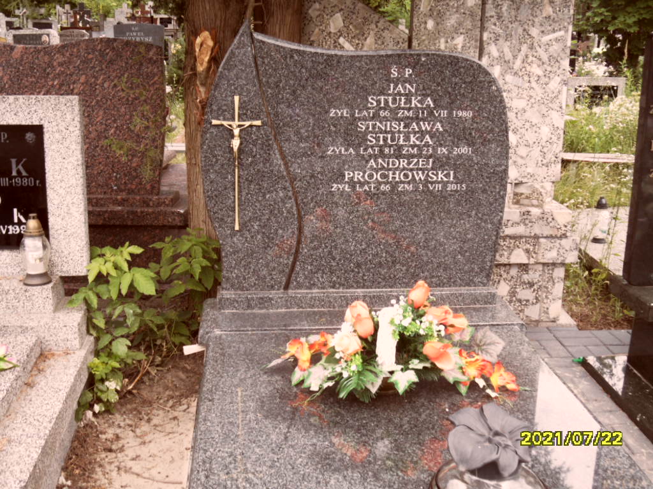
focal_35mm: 40
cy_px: 244
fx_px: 755
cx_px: 326
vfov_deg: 36.0
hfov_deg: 46.8
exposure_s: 1/125
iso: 80
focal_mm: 6.5
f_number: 3.6
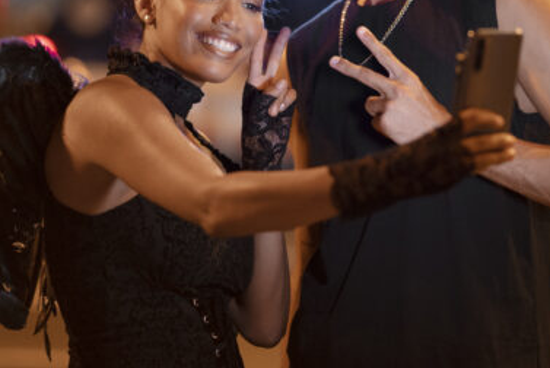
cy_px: 31
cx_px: 315
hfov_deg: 11.9
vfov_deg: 7.9
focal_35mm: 173
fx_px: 2645
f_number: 1.4
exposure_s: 1/200
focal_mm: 85
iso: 1000
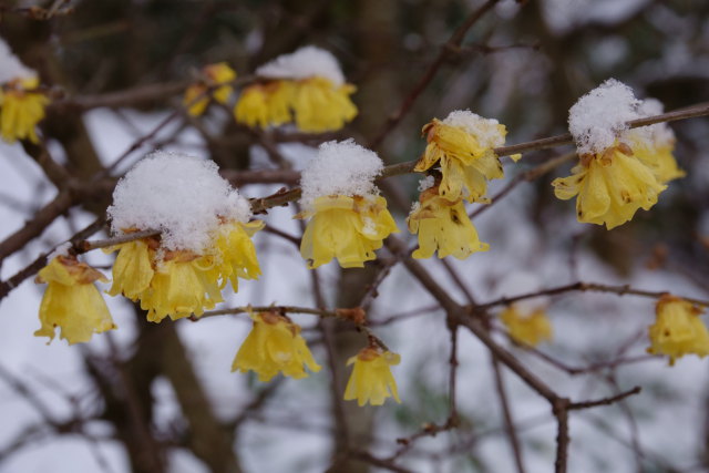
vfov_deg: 15.5
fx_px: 1733
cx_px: 354
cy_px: 236
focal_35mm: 88
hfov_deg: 23.1
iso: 100
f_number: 5.6
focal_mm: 32.39
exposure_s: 1/160
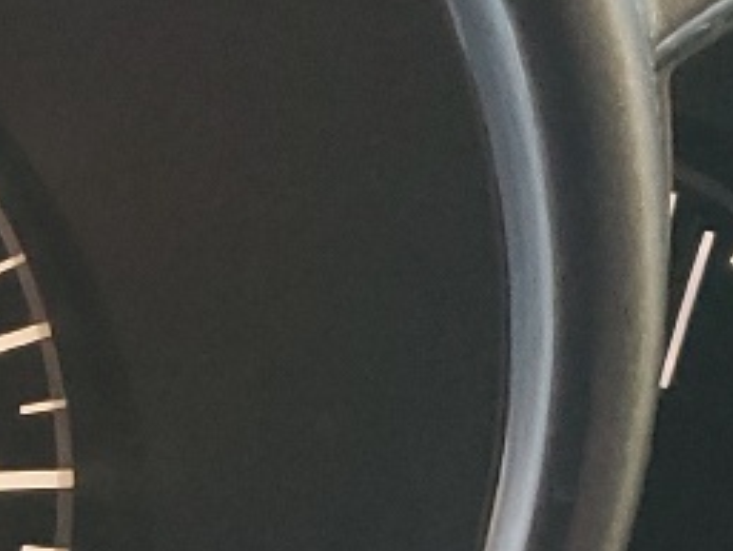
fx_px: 3432
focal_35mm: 162
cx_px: -482
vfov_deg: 9.0
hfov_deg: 11.5
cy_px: 791
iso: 119
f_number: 1.5
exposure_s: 1/60.2
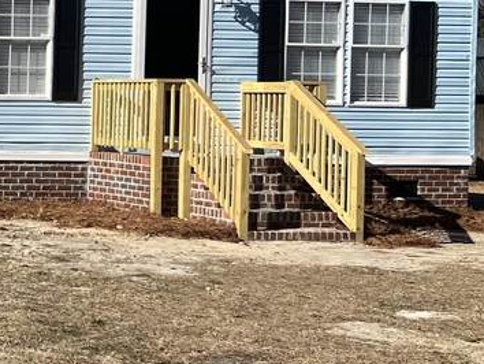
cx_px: -357
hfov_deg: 17.4
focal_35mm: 94
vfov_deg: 15.7
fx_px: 1315
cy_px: 130
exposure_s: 1/5076
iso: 50
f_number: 1.5
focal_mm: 5.7
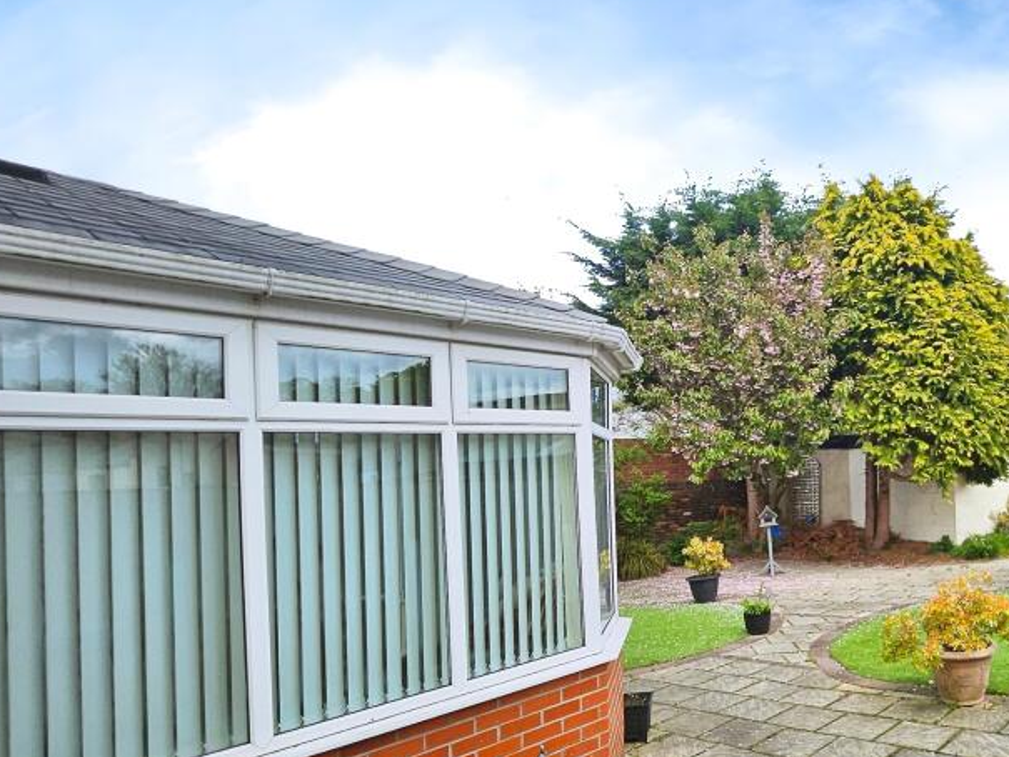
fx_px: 641
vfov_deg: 57.9
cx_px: 806
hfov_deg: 69.1
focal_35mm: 22
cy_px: 569
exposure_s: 1/857
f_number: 2.2
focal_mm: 1.7
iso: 32
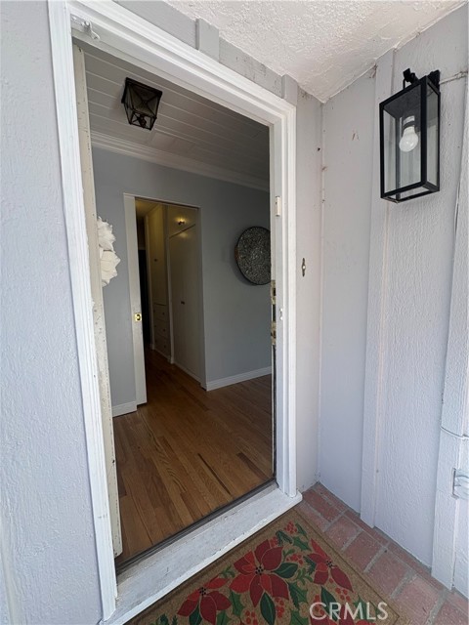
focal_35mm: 14
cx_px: 234
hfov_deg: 85.7
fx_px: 253
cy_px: 312
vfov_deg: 102.1
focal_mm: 2.22
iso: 40
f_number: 2.2
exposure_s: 1/149
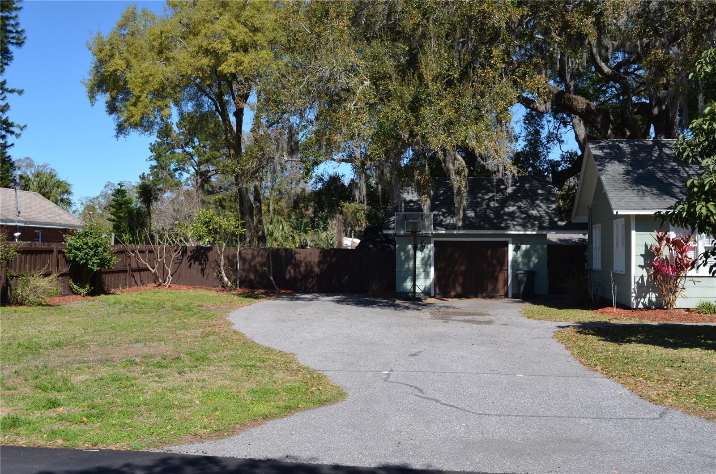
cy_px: 237
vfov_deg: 39.8
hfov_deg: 57.3
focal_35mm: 33
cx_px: 358
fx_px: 655
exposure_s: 1/250
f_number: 8
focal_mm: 22
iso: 160
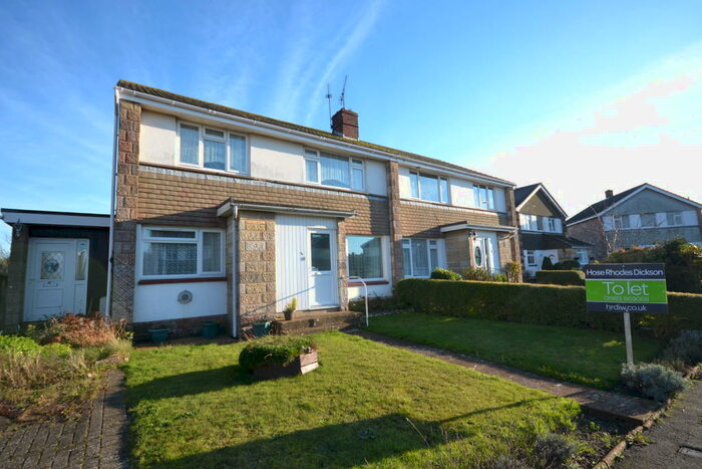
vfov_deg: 72.1
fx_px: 322
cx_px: 351
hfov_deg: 95.0
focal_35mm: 16
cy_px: 234
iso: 100
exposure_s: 1/160
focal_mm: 11
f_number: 6.3
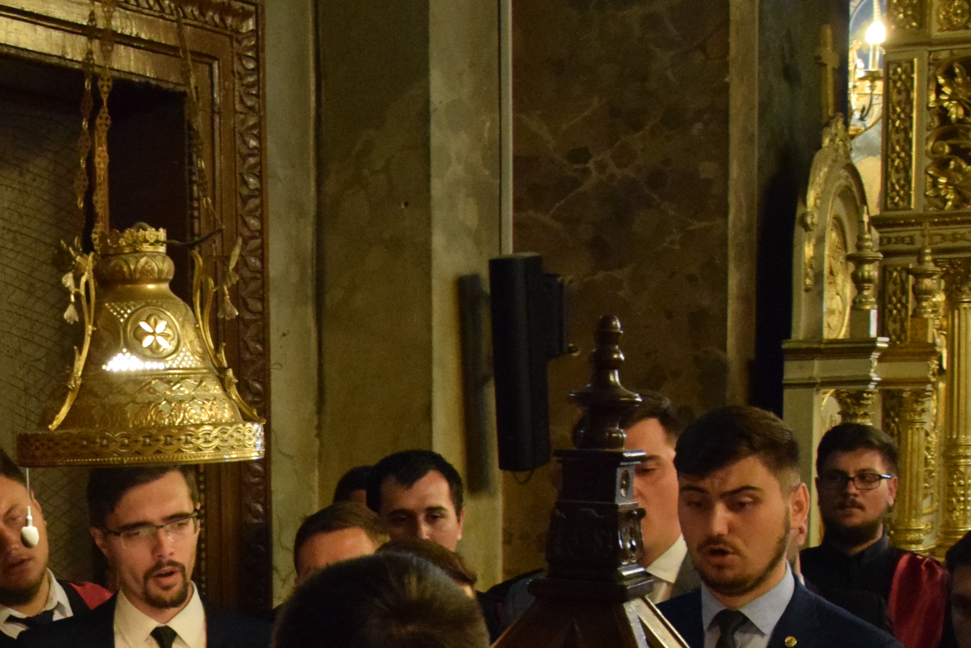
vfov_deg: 18.3
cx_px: 37
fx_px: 1915
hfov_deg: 27.1
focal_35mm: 71
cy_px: 766
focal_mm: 18
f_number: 3.5
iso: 2500
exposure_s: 1/40
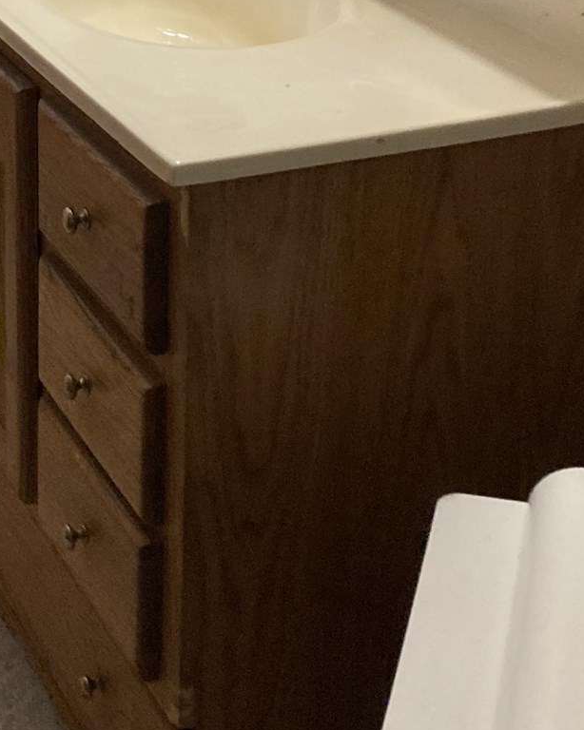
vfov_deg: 22.4
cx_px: 25
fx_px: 1772
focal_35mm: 82
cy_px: -10
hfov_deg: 18.3
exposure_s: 1/40
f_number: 1.8
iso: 320
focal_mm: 3.99
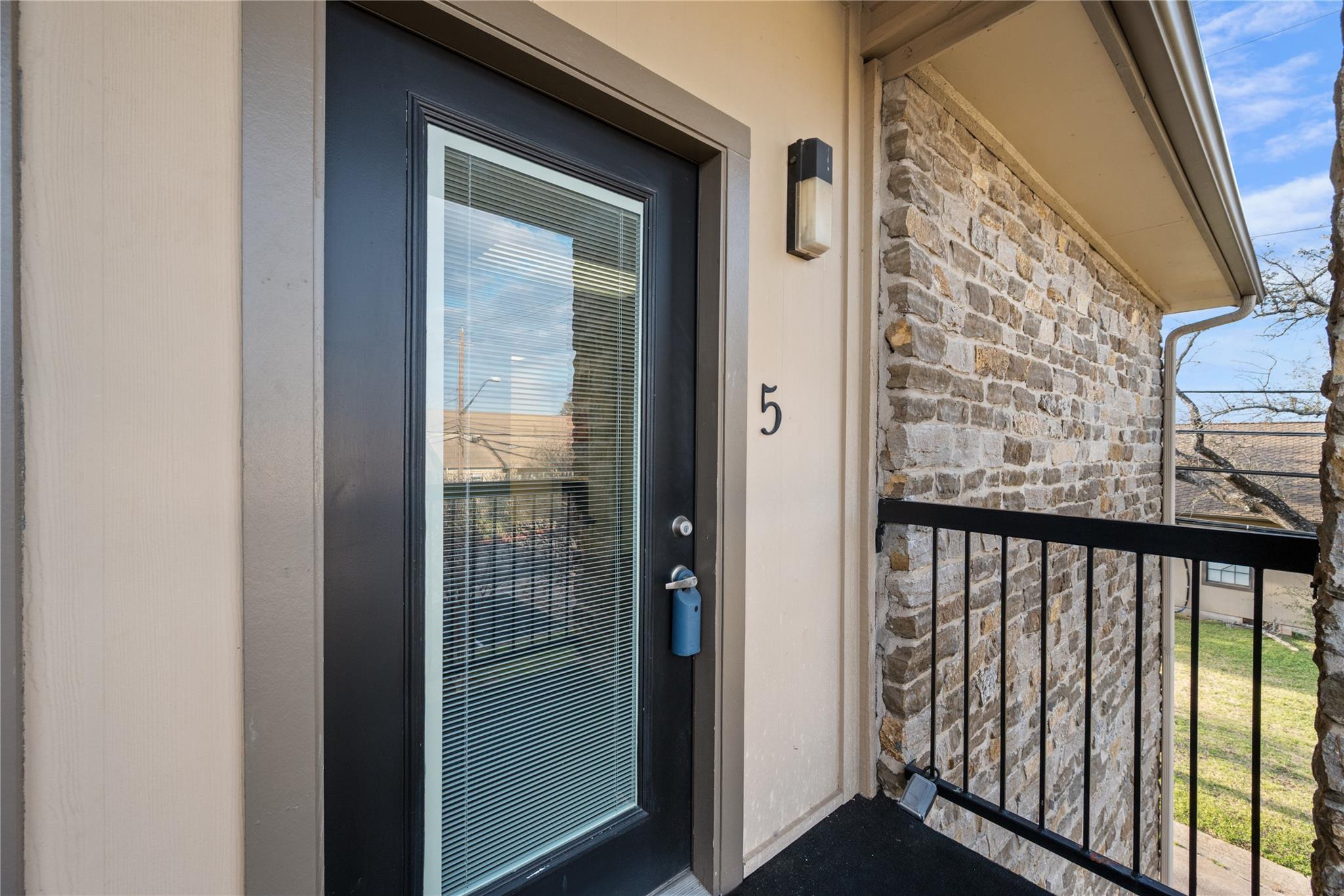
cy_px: 448
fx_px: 523
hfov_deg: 104.3
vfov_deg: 81.2
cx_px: 672
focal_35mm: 14
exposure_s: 1/20
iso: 400
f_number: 8
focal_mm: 14
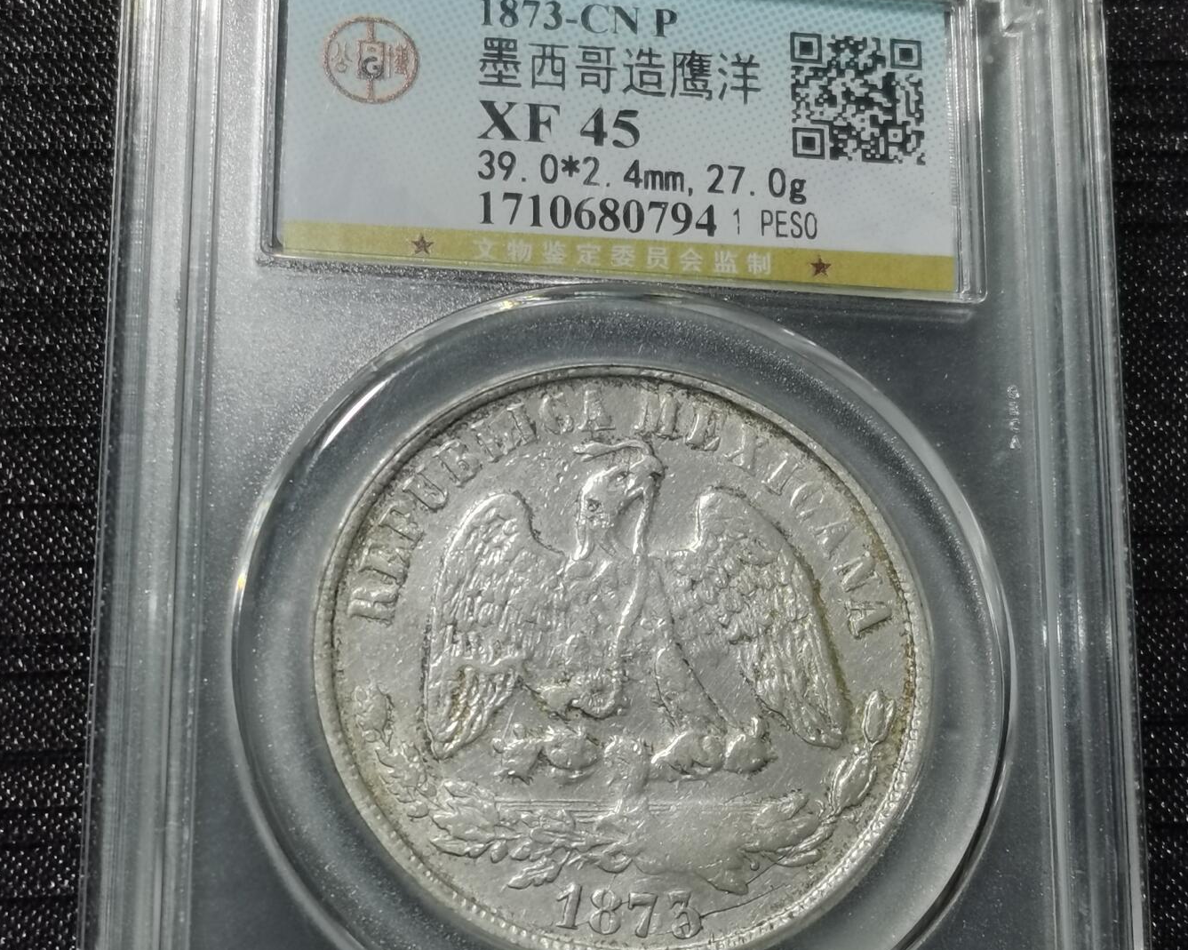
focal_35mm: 92
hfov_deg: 20.8
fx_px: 3234
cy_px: 454
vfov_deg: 16.7
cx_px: 596
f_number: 1.8
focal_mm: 5.58
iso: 64
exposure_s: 1/100
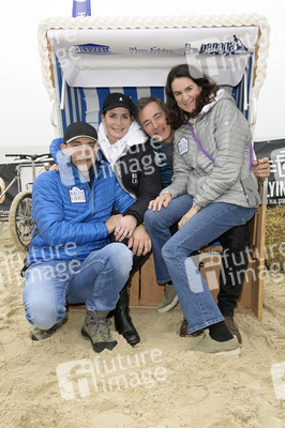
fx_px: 452
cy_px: 214
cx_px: 142
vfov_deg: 50.7
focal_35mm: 38
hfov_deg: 35.0
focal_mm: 38
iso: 640
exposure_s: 1/250
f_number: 6.3
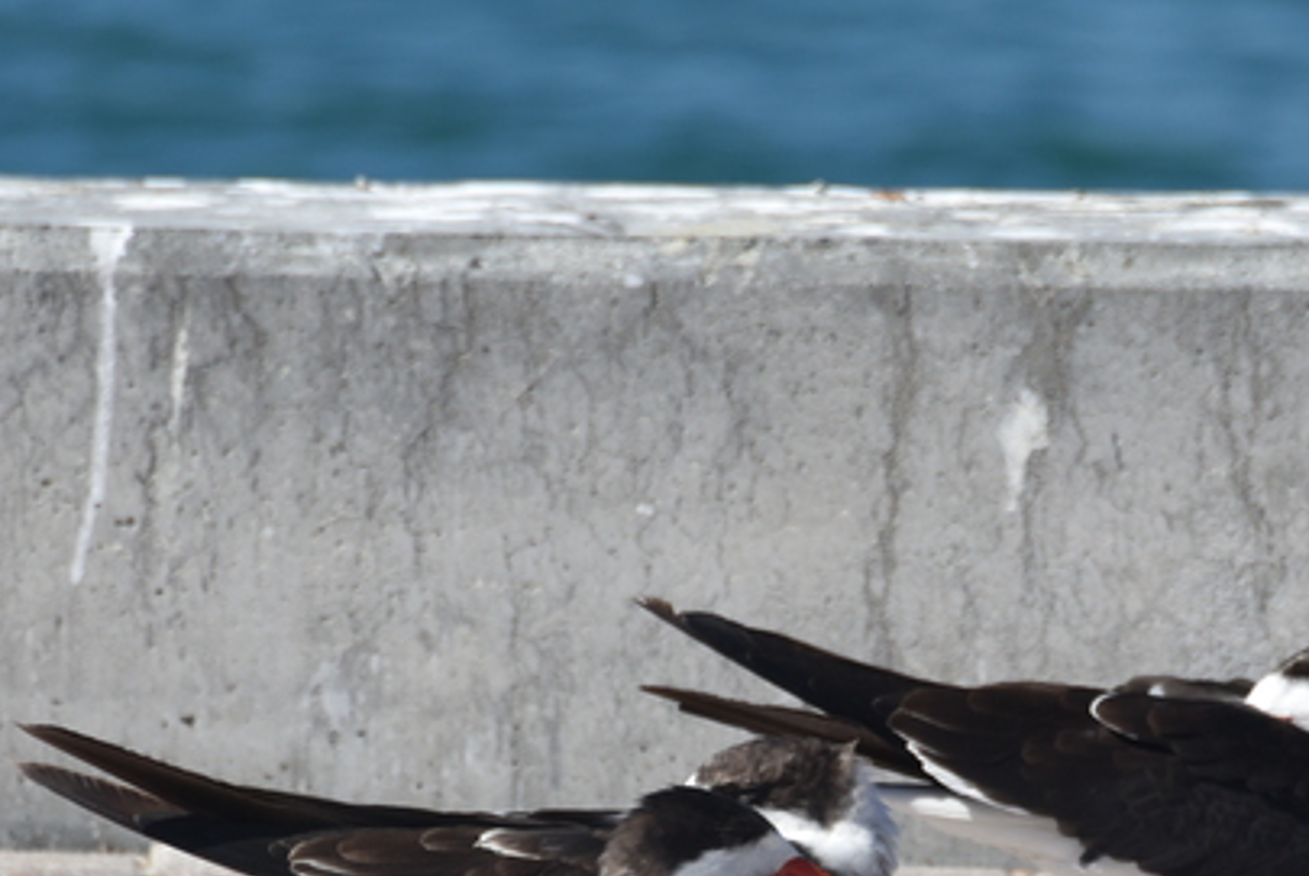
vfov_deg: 1.5
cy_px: 886
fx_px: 34471
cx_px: 937
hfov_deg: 2.2
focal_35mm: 947
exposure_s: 1/640
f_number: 6.3
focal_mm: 300
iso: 100
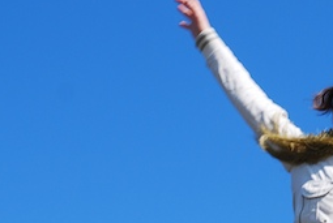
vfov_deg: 7.3
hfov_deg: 10.8
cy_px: 282
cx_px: 363
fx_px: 1742
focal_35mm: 188
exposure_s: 1/320
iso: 100
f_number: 7.1
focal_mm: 40
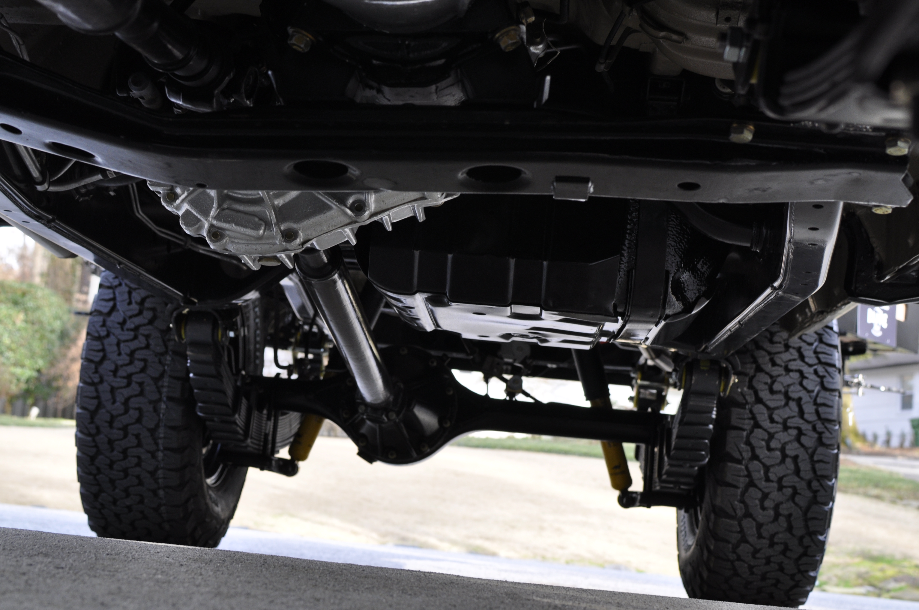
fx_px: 1339
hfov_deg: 37.9
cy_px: 305
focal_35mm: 52
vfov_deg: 25.7
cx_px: 460
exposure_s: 1/100
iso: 400
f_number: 5
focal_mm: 35
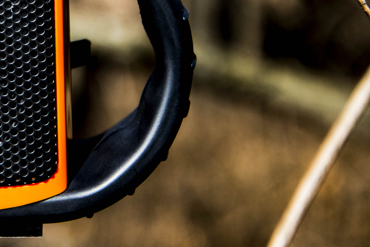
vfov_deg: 7.0
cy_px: -19
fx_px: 2015
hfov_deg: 10.4
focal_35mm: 196
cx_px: -45
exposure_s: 1/1250
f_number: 4.5
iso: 160
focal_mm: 65
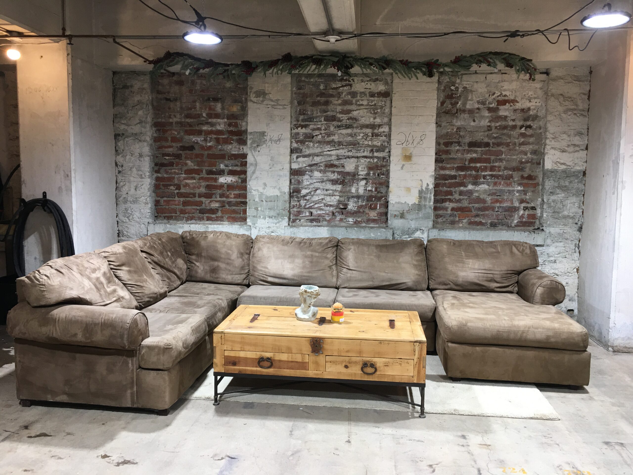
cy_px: 238
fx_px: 530
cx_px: 316
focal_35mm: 29
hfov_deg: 61.7
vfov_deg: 48.2
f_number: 2.2
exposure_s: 1/40
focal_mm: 4.15
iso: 32
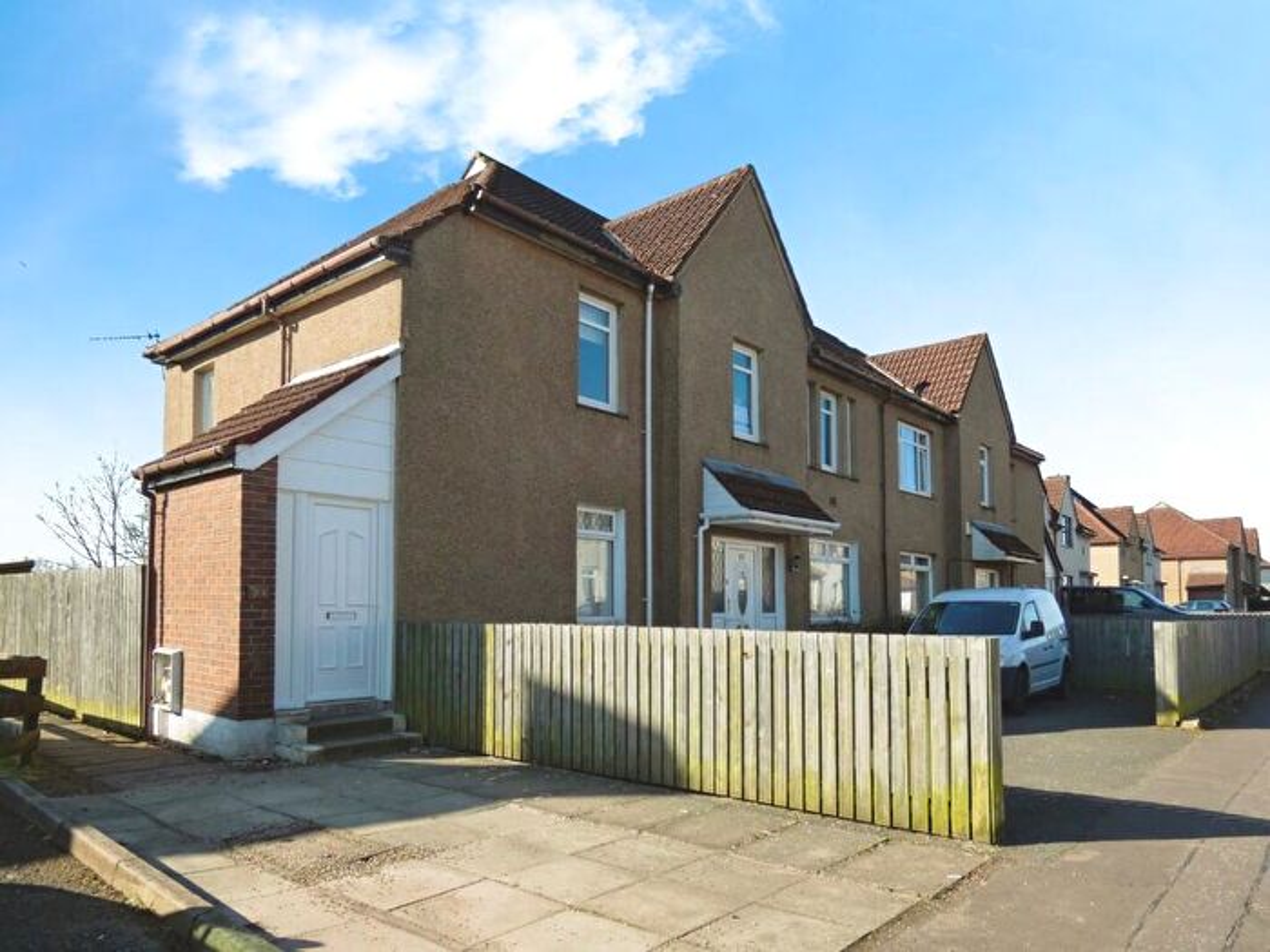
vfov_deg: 61.1
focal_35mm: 22
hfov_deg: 76.4
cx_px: 635
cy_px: 476
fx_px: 807
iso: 80
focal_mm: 3.9
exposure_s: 1/800
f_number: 2.9
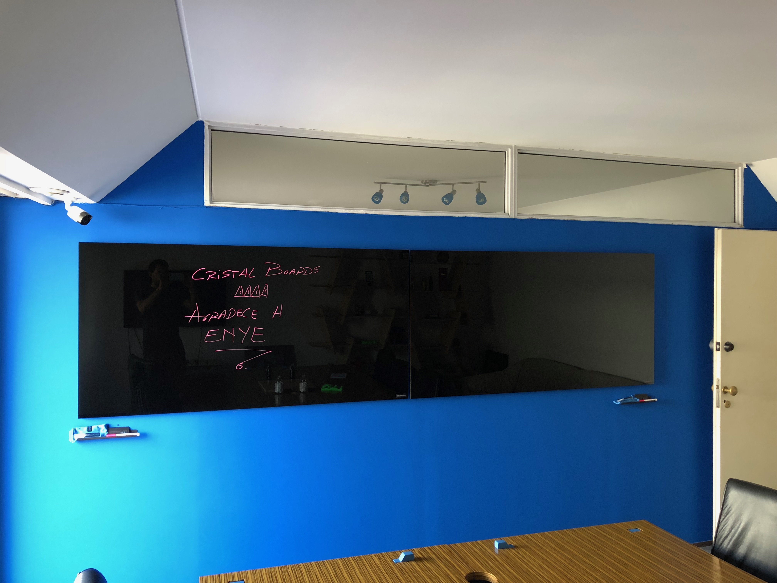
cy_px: 292
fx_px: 628
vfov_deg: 49.7
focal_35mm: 28
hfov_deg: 63.4
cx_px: 388
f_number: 1.8
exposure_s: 1/17
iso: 50
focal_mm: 3.99
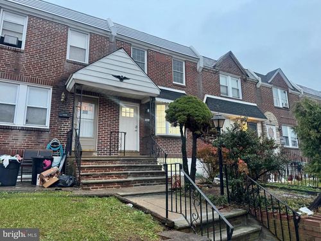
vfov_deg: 56.8
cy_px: 120
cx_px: 160
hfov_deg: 71.6
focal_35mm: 24
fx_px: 223
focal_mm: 6.76
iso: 320
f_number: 1.78
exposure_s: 1/60
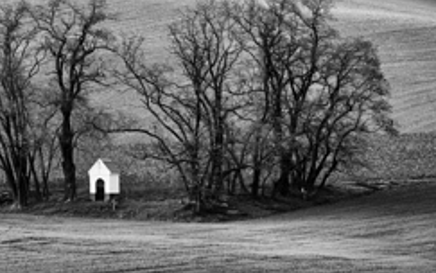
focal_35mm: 779
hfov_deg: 2.7
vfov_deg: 1.7
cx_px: 68
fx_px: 9259
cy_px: 88
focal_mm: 310
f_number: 8
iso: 160
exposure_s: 1/160
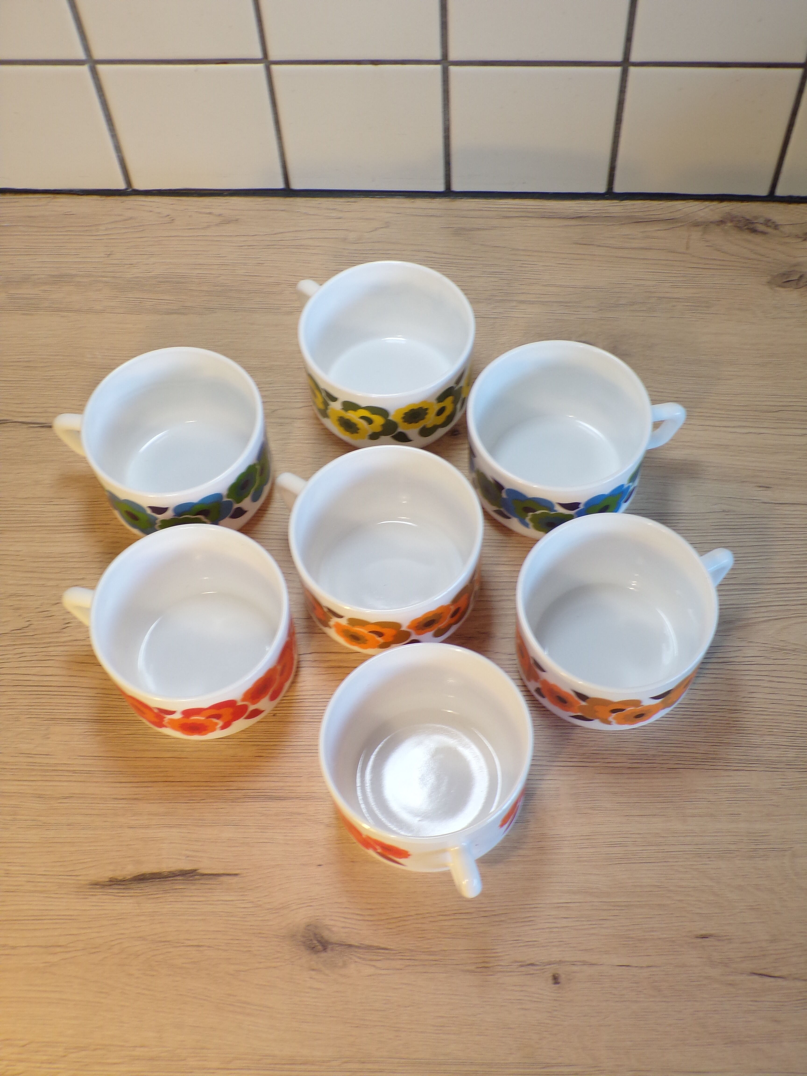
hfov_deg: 38.7
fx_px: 1150
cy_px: 538
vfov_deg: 50.1
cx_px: 404
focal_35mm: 37
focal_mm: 6.6
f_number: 3.3
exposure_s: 1/40
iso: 105
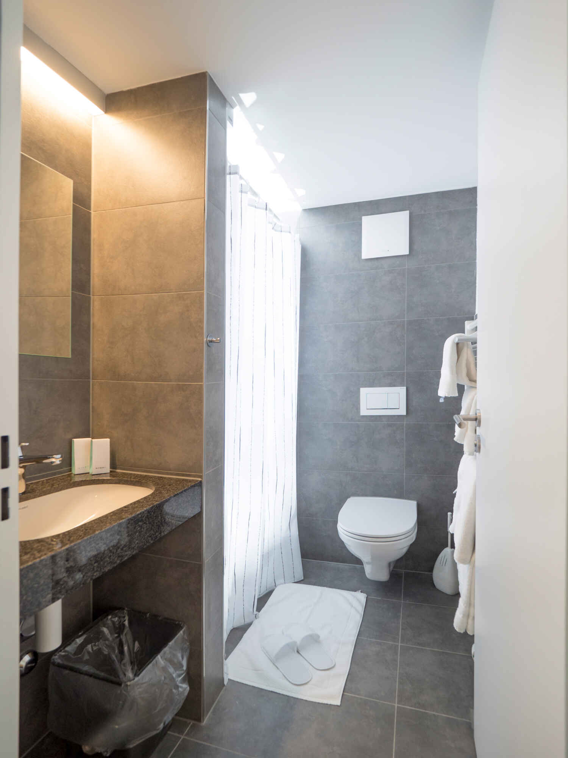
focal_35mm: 14
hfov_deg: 85.7
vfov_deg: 102.1
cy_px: 379
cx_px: 284
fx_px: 306
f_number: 2.8
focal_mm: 7
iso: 200
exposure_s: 1/40
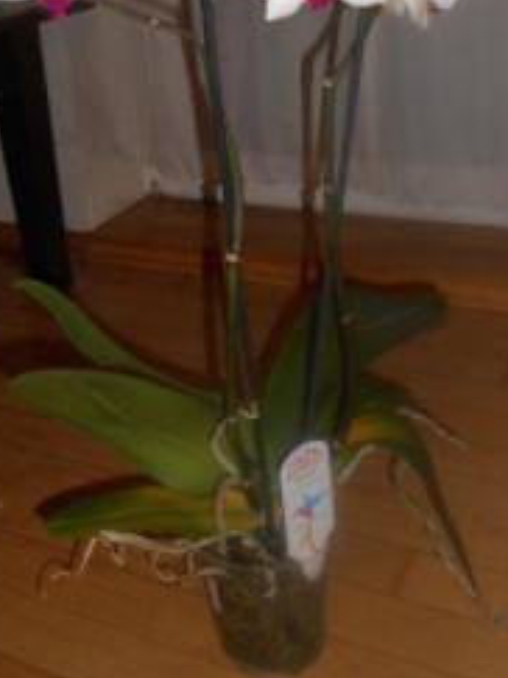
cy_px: 106
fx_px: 940
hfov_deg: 30.2
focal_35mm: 48
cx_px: 204
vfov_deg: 37.8
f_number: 3.2
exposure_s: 1/25
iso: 80
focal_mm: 4.6
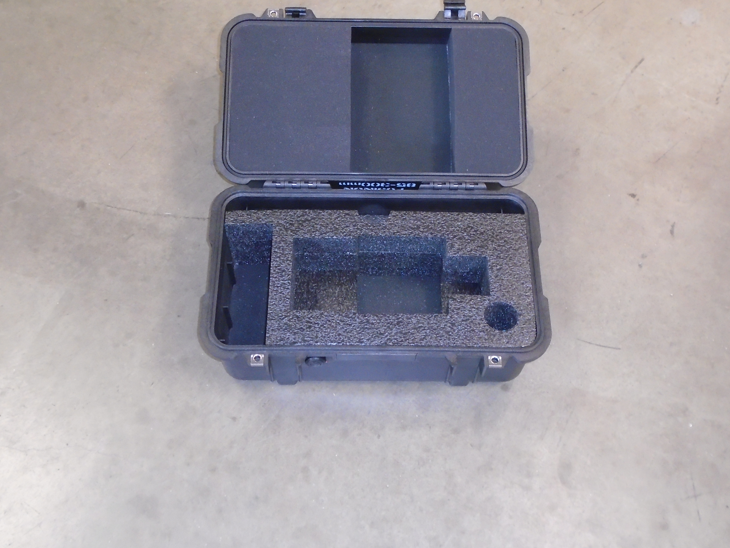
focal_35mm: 47
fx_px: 991
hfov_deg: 40.4
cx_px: 368
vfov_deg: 30.8
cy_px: 215
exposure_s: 1/40
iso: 400
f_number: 3.8
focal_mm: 6.4
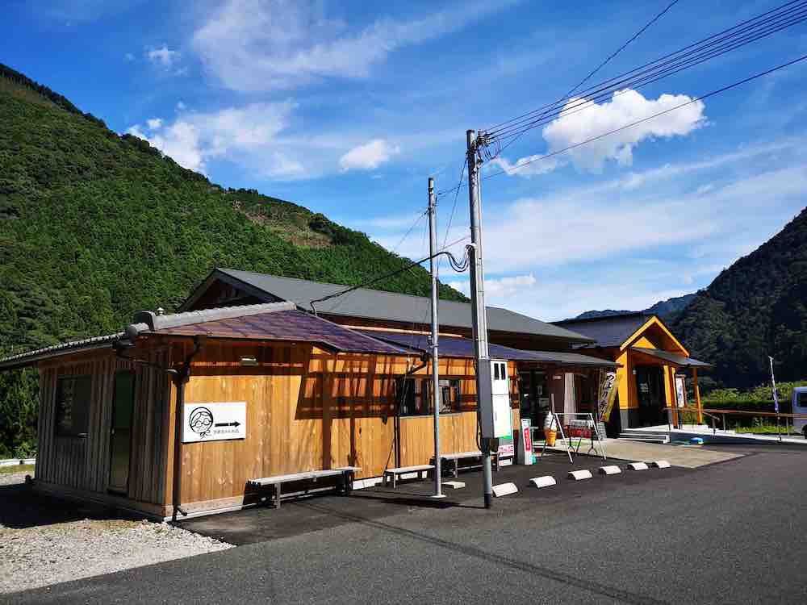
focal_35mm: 27
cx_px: 404
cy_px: 302
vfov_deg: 51.4
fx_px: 629
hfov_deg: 65.3
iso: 50
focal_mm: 3.95
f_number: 1.8
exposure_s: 1/1767
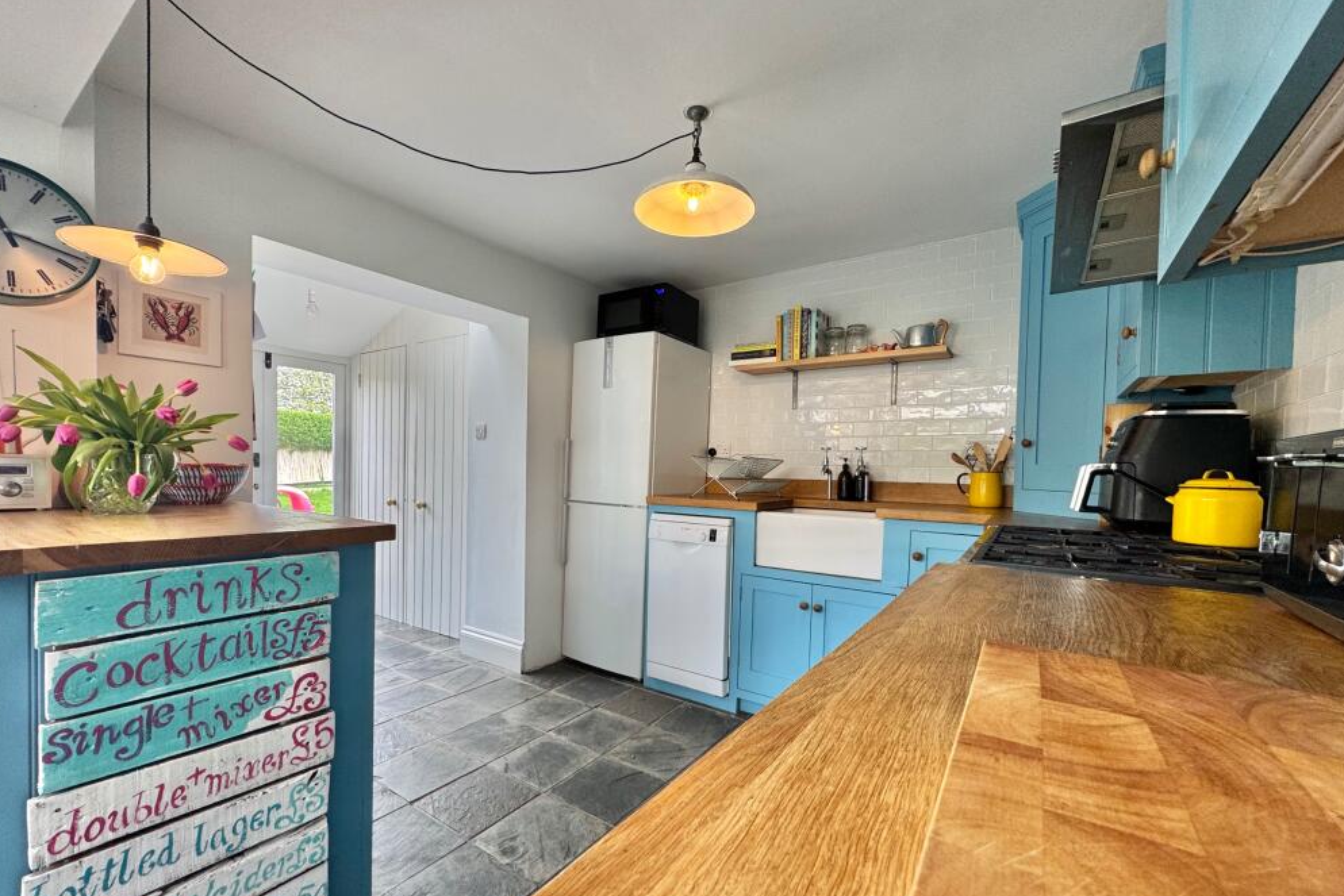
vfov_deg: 77.2
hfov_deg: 100.4
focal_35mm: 15
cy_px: 484
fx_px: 560
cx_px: 661
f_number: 2.2
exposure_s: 1/99
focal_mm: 2.22
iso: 64
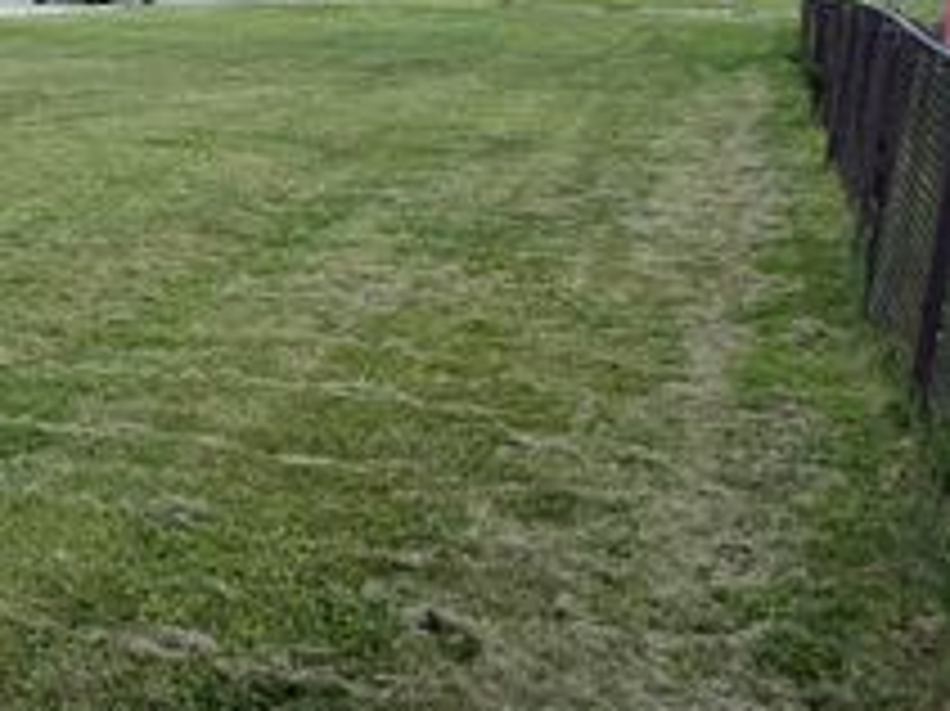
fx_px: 1563
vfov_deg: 25.1
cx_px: -171
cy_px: 110
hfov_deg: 29.4
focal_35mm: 57
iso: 80
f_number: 1.78
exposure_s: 1/2703
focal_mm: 6.76
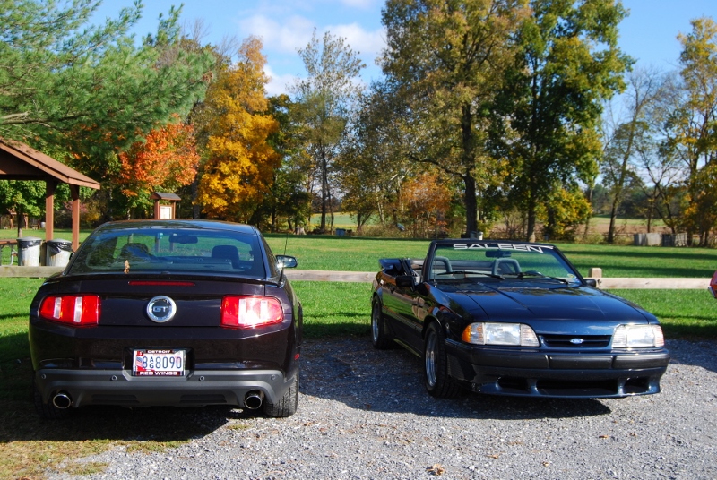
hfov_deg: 43.5
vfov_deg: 30.0
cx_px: 358
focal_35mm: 45
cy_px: 240
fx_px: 898
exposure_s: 1/250
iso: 200
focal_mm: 30
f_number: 8
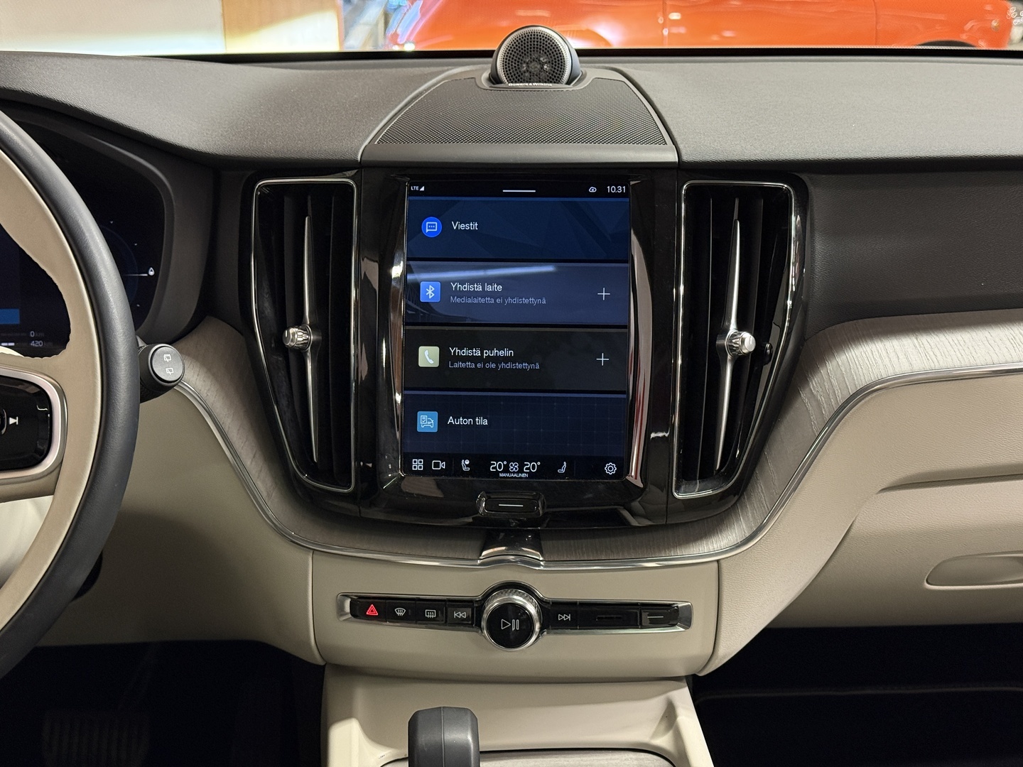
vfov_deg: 30.3
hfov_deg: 39.7
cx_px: 512
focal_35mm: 48
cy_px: 384
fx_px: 1419
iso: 250
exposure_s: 1/39
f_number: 1.78
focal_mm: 6.76
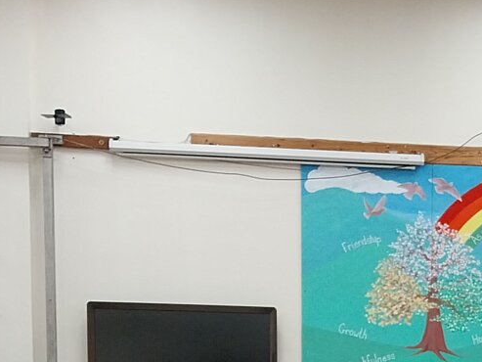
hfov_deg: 17.5
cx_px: 538
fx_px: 1504
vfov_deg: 13.1
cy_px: 503
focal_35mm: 108
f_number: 1.8
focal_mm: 4
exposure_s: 1/60
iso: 125
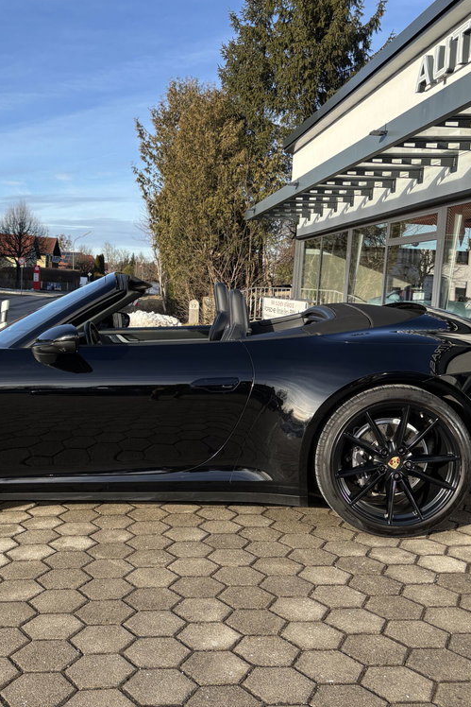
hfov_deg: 35.6
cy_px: 346
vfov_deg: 51.9
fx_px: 726
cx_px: 162
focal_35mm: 37
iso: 50
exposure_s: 1/1205
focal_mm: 5.96
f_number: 1.6
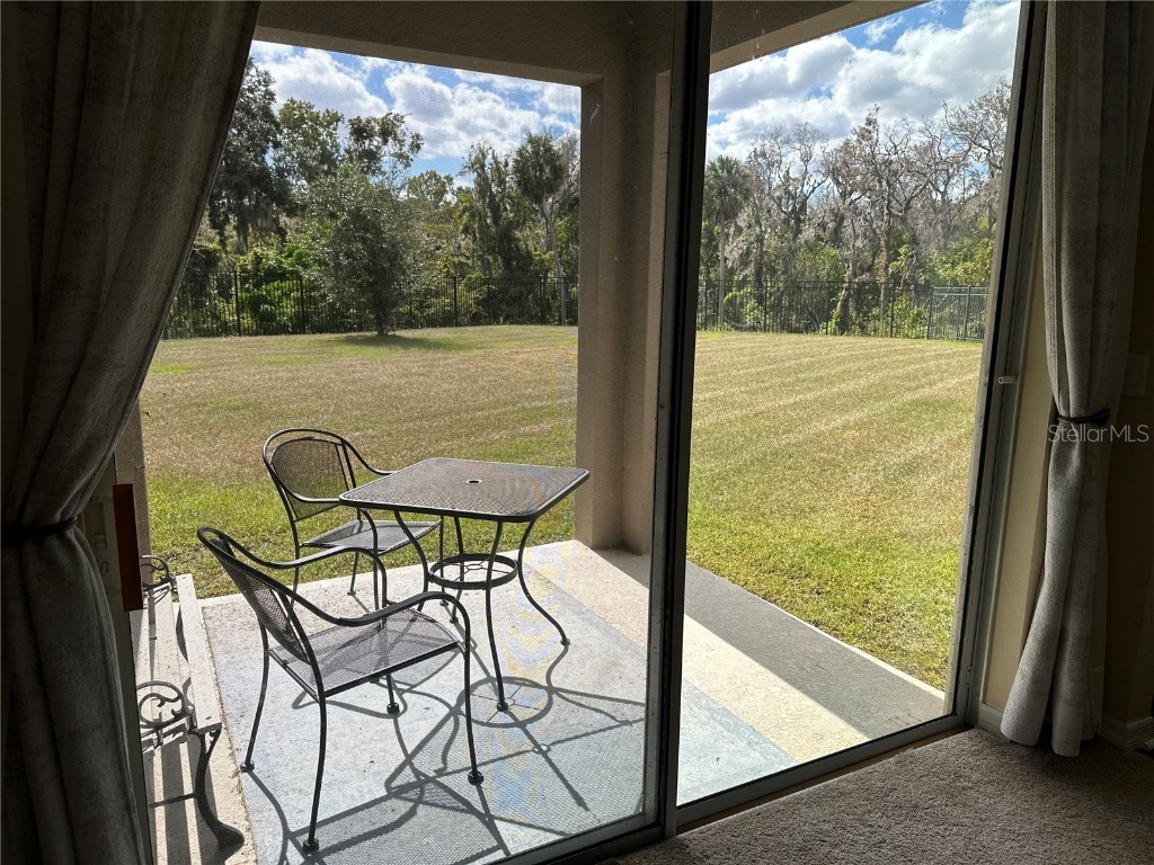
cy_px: 432
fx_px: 800
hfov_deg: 71.6
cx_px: 577
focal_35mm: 24
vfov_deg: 56.8
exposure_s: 1/2028
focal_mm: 6.86
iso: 80
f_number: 1.78
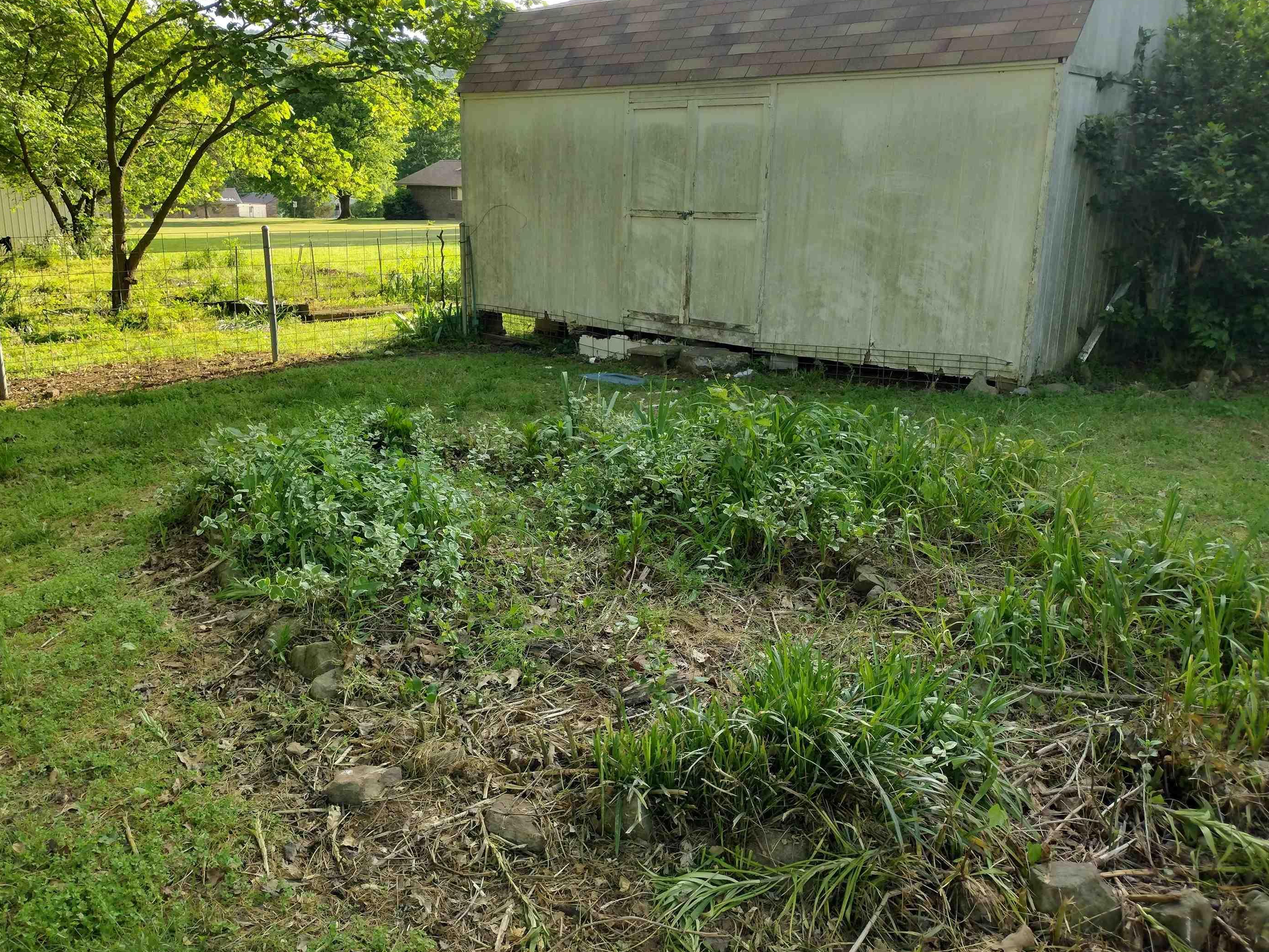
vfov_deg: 46.7
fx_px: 1100
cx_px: 571
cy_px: 434
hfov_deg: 59.8
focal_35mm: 30
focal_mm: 4.71
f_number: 1.7
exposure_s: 1/455
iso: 100
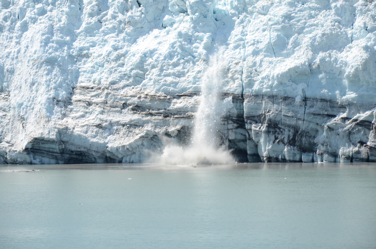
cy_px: 124
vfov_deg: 8.7
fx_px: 1641
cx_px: 188
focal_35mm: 158
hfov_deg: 13.1
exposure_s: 1/320
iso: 100
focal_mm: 105
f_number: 8
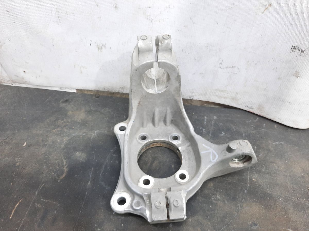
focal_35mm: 25
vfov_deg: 54.9
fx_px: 223
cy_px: 116
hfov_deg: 69.4
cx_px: 154
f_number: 2
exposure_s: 1/33
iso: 250
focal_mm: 4.6
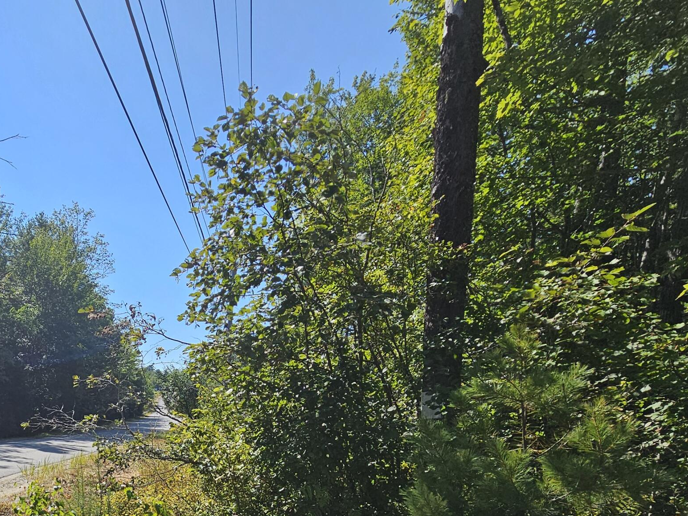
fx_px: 497
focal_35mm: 25
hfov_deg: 64.1
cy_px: 482
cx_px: 151
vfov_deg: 48.1
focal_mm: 2.2
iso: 50
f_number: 2.2
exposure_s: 1/2289
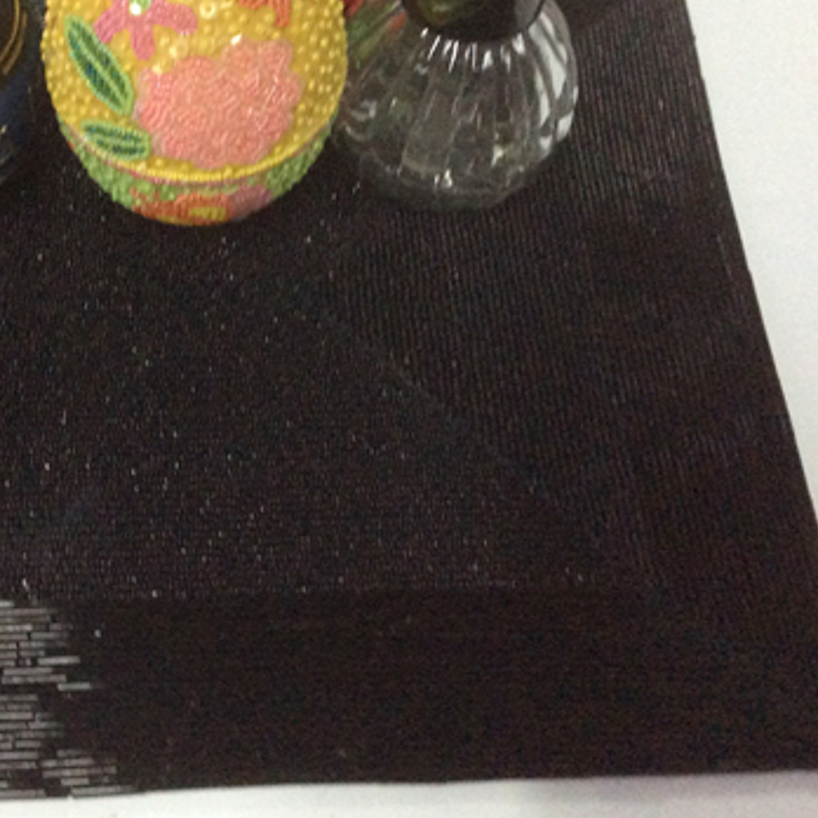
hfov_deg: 32.3
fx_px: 1390
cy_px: 294
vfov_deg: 32.6
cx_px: 221
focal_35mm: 52
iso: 320
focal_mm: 3.3
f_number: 2.4
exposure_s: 1/25
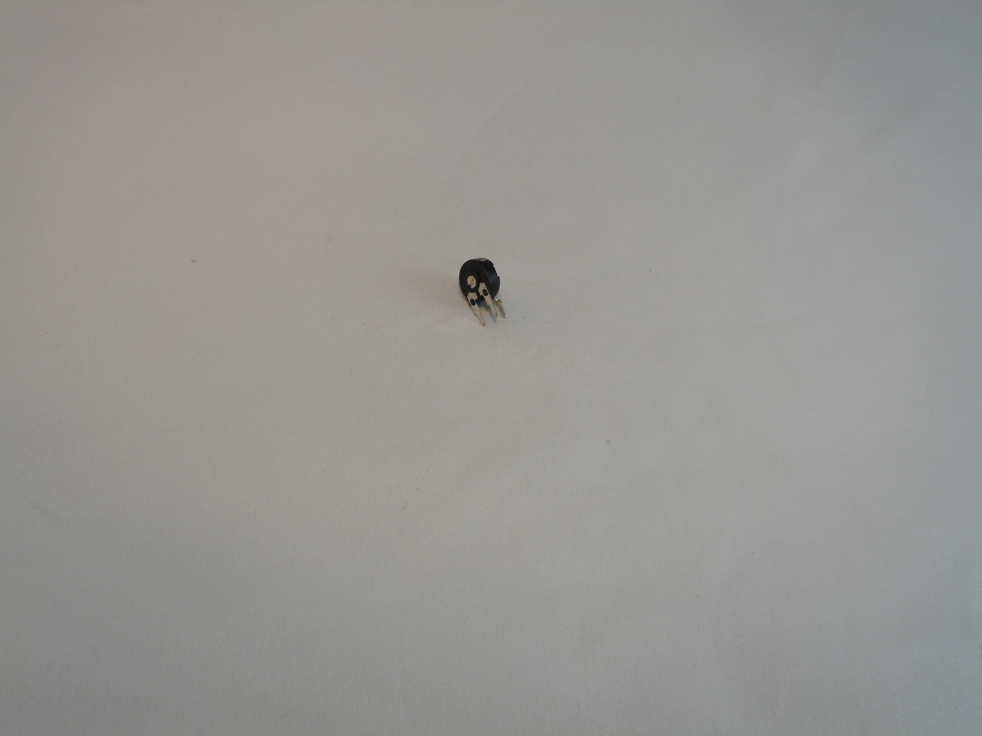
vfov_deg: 24.8
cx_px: 491
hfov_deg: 32.7
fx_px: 1674
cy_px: 368
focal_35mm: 59
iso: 80
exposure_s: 1/30
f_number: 5.1
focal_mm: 10.5
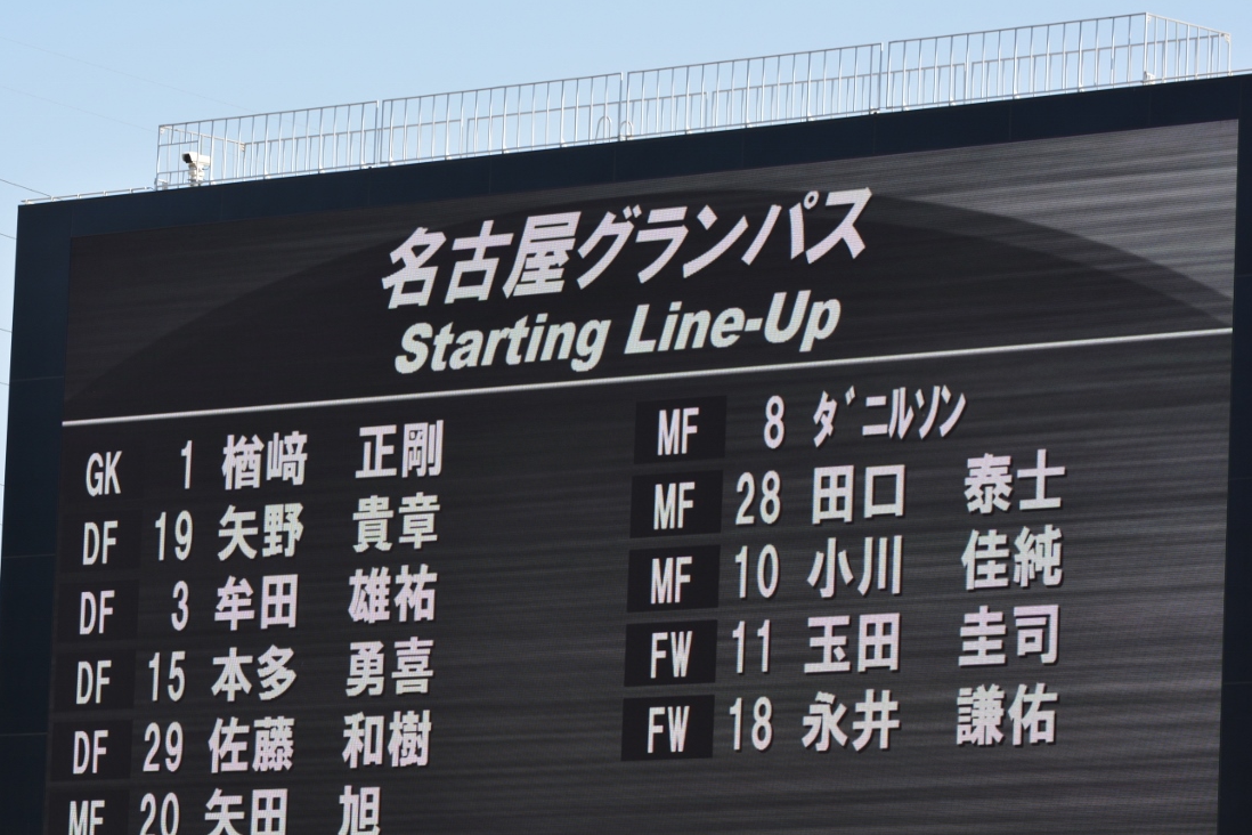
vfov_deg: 6.3
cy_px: 483
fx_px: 7601
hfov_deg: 9.4
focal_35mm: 219
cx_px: 616
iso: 200
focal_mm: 125
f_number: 8
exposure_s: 1/250
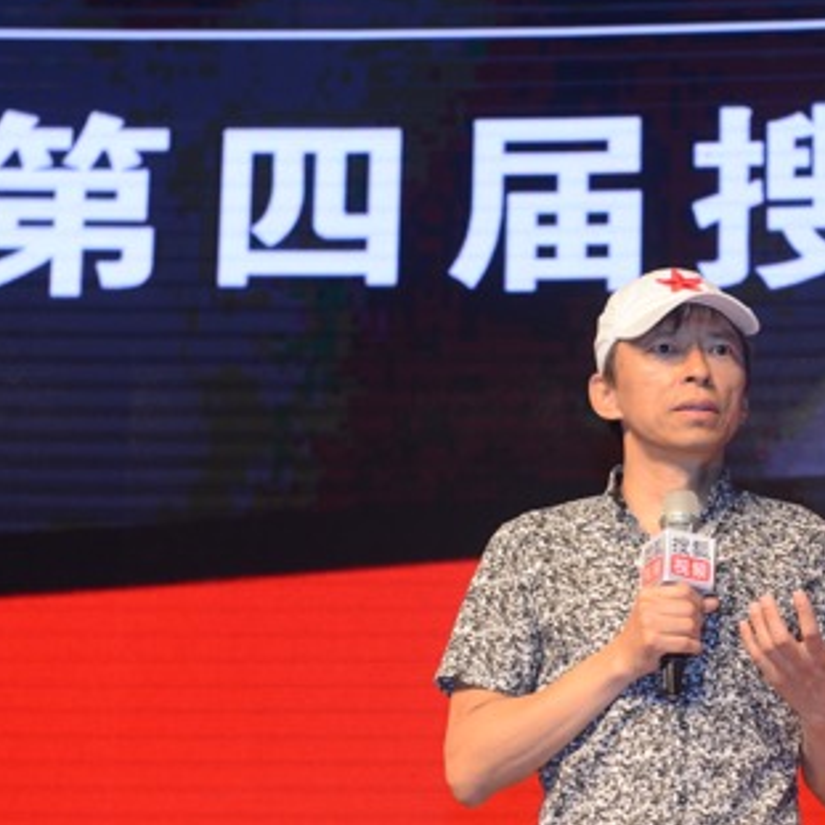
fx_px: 3613
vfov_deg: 13.0
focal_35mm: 134
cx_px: 703
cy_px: 536
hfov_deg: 12.9
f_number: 4
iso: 1250
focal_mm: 70
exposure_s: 1/160
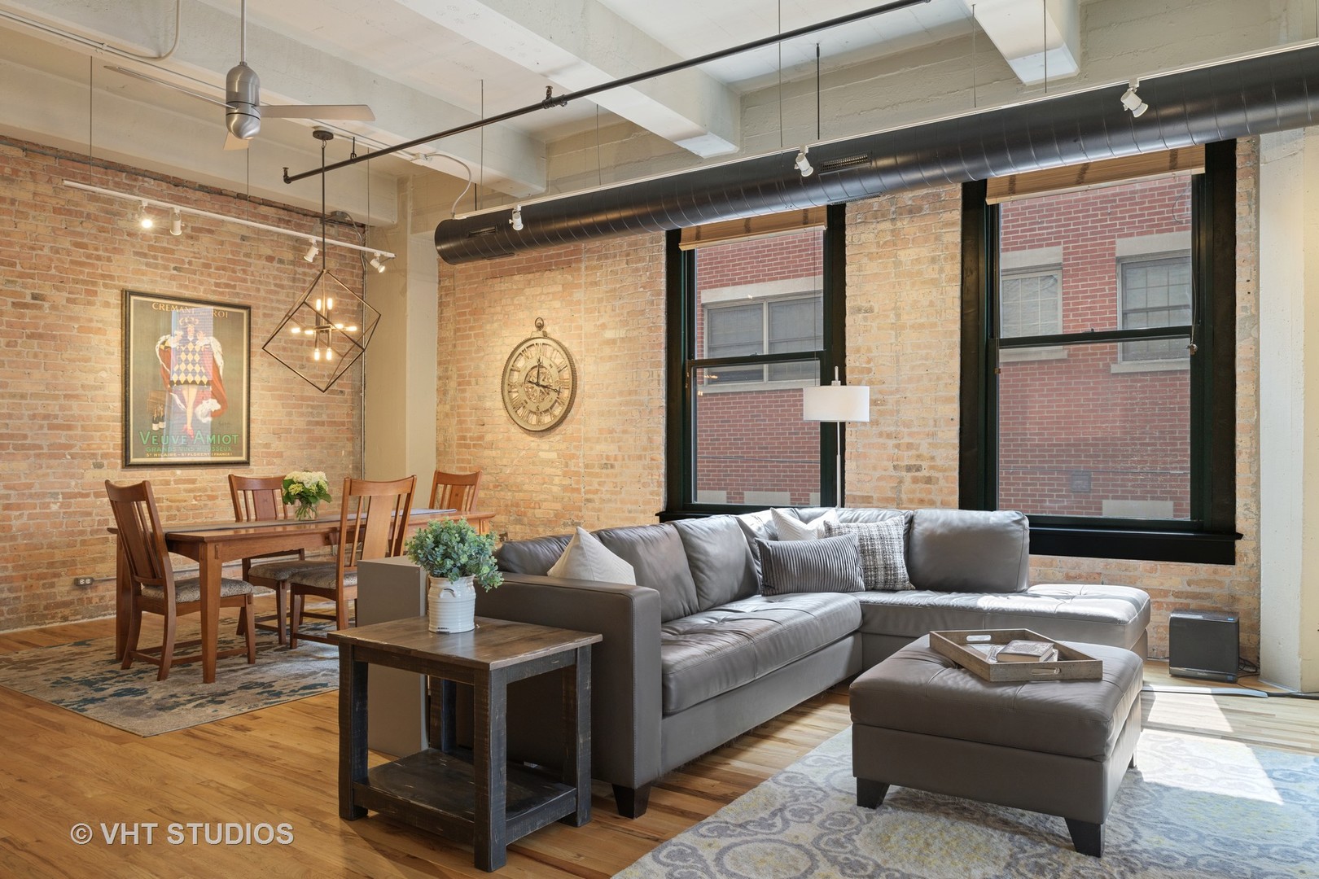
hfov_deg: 73.7
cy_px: 440
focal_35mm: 24
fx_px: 879
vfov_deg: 53.1
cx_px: 660
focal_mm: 24
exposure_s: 1/6
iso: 200
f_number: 8
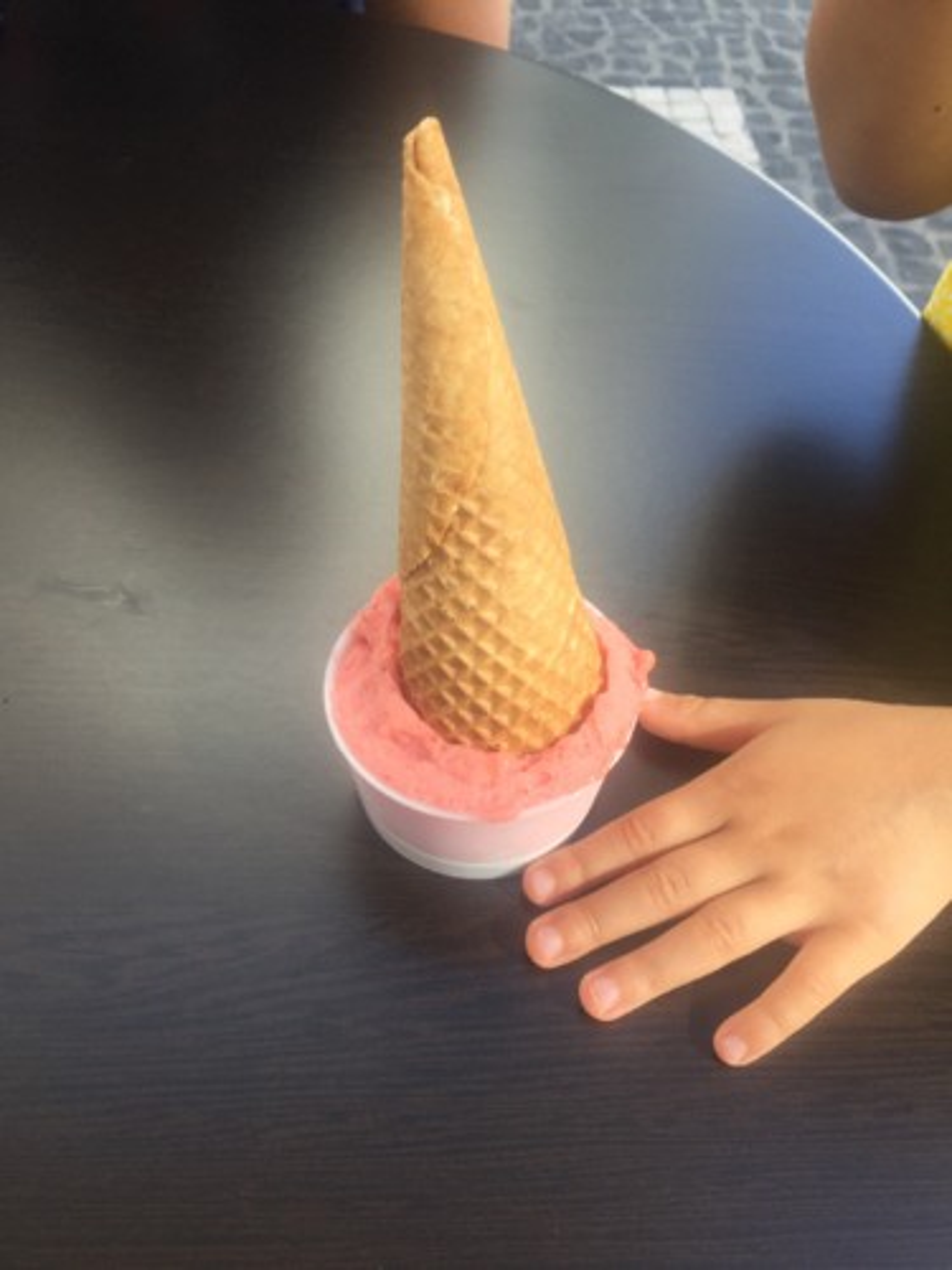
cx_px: 476
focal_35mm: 29
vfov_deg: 61.7
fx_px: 1063
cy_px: 635
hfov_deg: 48.2
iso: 32
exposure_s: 1/211
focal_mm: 4.15
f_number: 2.2
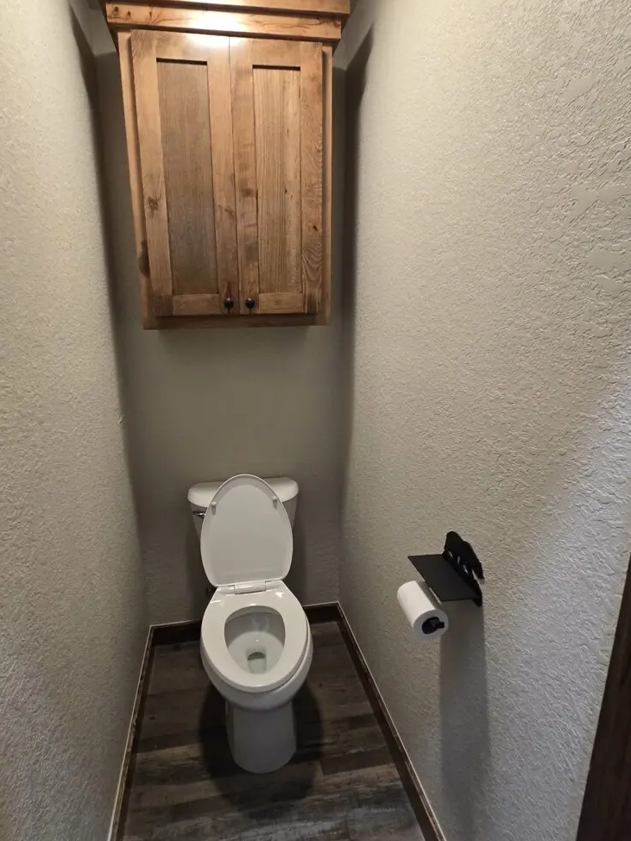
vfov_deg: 94.5
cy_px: 407
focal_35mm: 16
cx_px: 276
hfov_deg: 77.7
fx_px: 389
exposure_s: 1/60
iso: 400
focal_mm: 2.2
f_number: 2.2
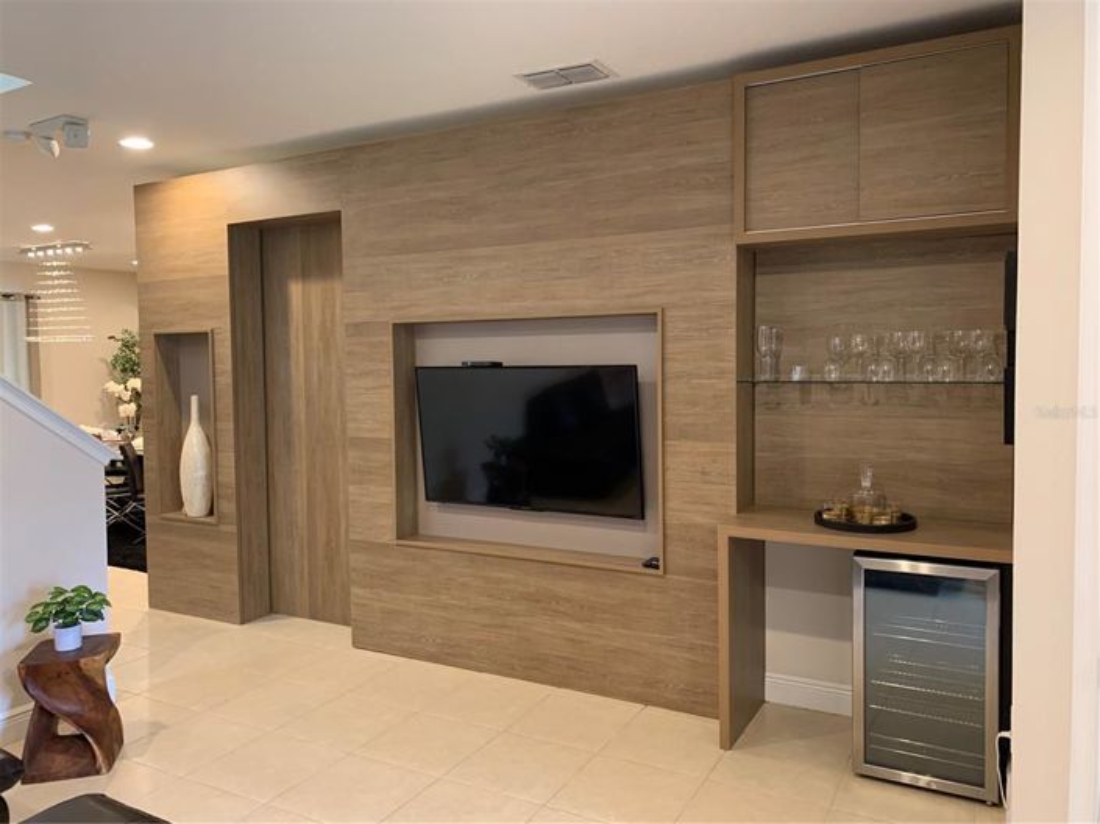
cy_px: 412
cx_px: 550
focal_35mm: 26
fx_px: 826
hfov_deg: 67.3
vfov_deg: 53.0
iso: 320
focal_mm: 4.25
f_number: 1.8
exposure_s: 1/40
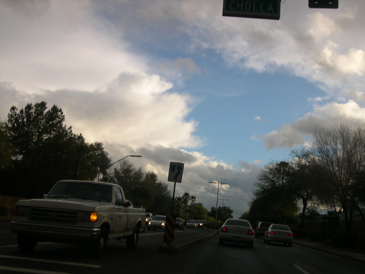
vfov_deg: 37.7
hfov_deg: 49.0
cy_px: 137
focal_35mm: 38
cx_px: 182
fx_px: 401
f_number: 7.6
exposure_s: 1/130
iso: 100
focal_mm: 8
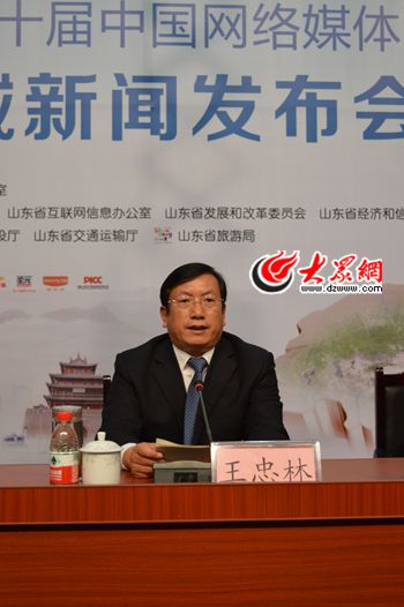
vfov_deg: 36.9
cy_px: 304
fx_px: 910
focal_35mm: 54
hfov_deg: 25.0
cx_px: 202
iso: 720
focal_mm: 36
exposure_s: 1/60
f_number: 4.8
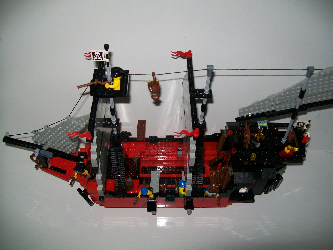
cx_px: 166
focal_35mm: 34
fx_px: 327
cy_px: 125
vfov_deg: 41.8
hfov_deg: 54.0
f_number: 2.7
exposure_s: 1/60
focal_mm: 6.1
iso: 64
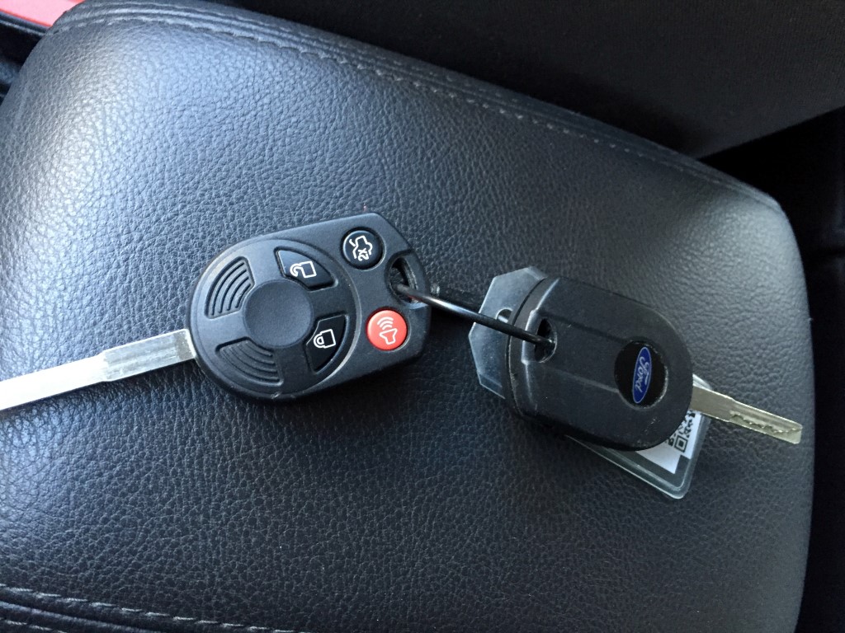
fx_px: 708
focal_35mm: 29
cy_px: 316
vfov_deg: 48.2
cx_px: 422
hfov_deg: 61.7
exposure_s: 1/30
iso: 160
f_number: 2.2
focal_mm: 4.15
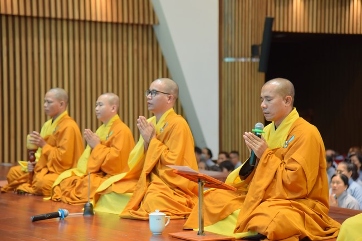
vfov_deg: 15.9
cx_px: 181
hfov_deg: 23.7
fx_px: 865
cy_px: 120
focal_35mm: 86
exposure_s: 1/100
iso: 1250
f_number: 4.5
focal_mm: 86
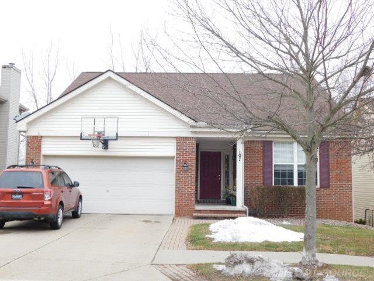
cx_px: 187
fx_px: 432
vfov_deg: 36.0
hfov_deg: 46.8
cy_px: 140
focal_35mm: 40
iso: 125
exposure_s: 1/160
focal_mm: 7.1
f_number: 3.6
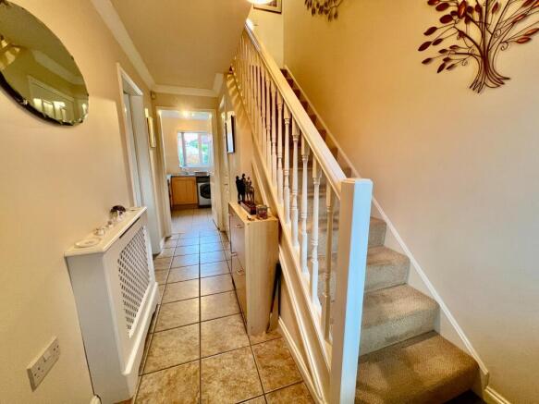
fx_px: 202
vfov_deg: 89.9
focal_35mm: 13
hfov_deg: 106.2
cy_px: 202
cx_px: 270
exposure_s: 1/50
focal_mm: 1.57
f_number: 1.8
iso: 200
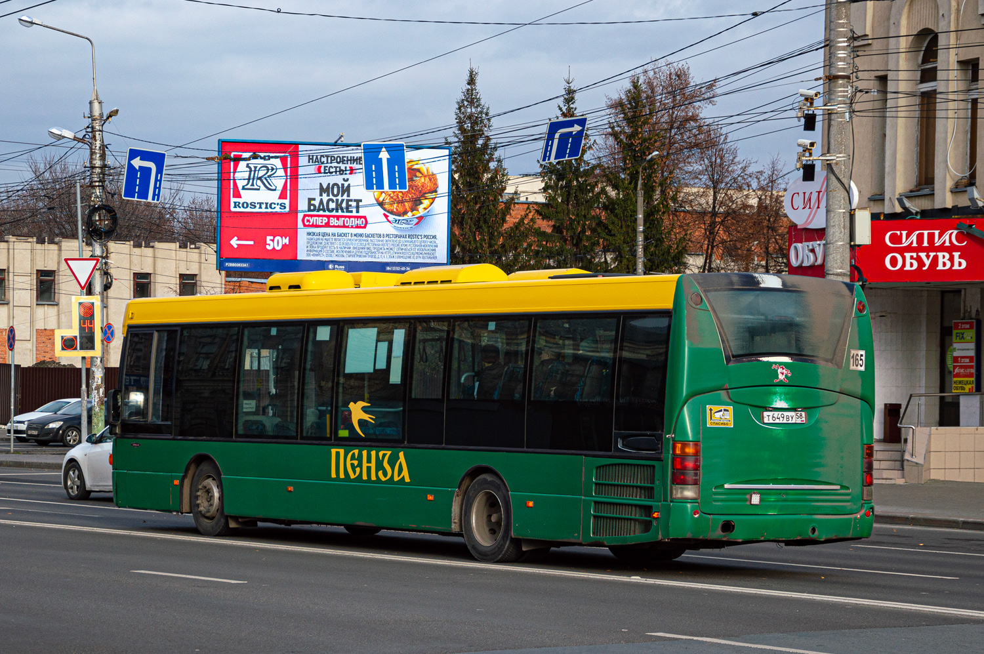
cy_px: 327
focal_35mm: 75
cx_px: 492
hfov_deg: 27.0
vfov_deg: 18.1
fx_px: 2048
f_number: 5.6
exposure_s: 1/800
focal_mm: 50
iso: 100
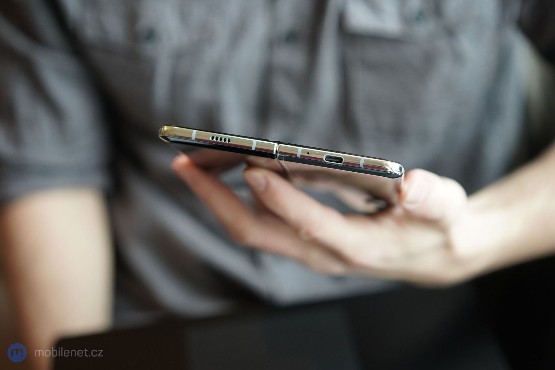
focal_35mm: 55
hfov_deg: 36.2
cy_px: 185
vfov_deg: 24.6
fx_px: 848
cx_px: 278
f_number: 2.8
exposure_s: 1/250
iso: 2500
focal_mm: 55
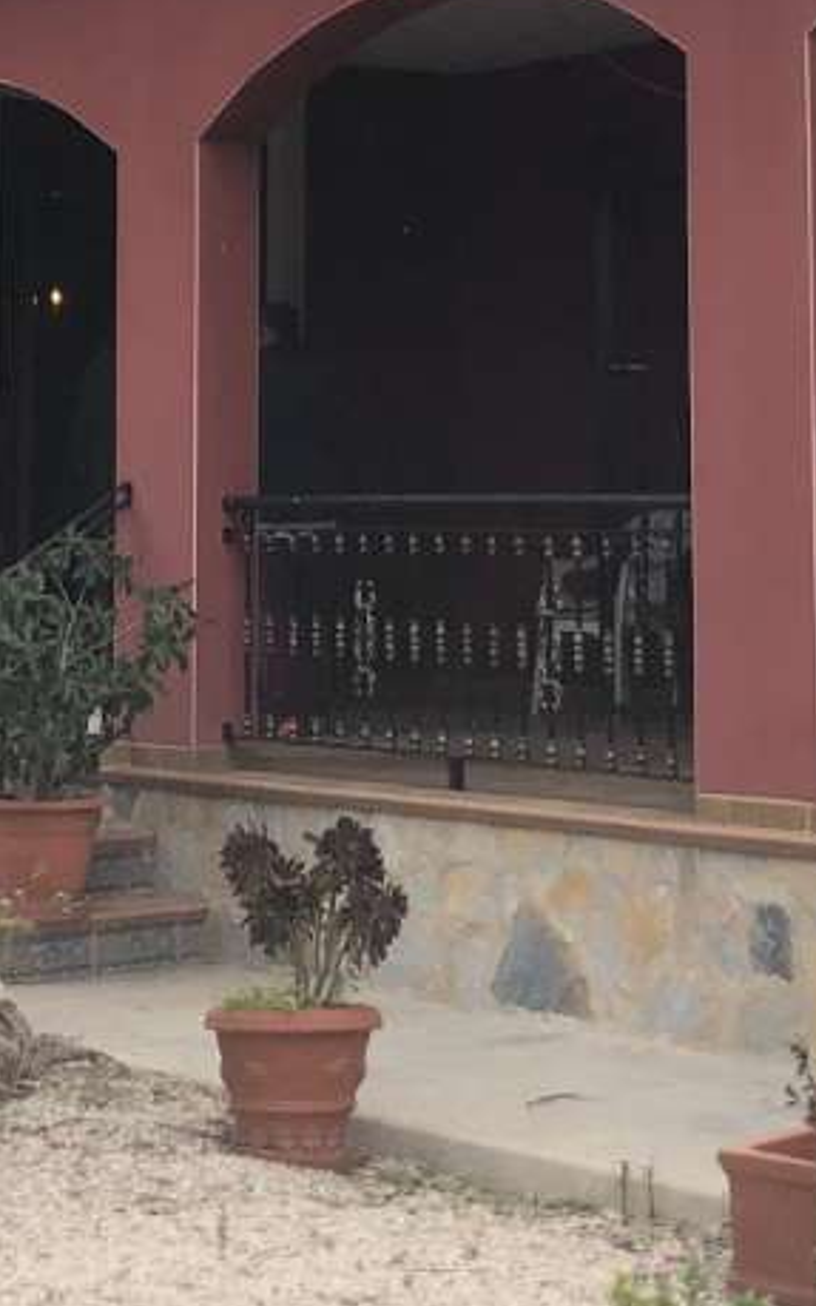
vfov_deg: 21.0
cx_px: 353
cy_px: 152
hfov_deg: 13.5
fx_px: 3450
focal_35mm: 97
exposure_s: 1/1333
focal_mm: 3.99
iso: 20
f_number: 1.8
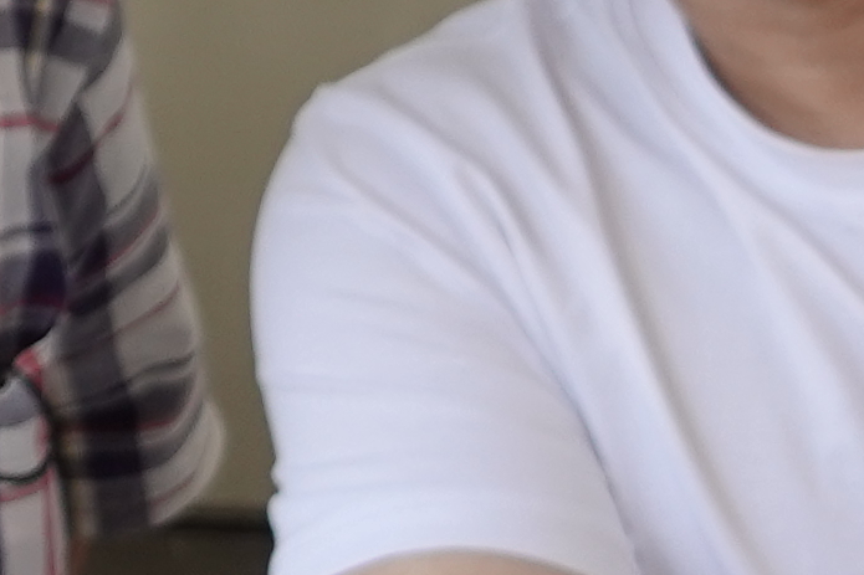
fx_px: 4535
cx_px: -400
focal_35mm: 189
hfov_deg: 10.5
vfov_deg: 7.0
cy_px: -566
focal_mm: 9
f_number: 2.8
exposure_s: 1/160
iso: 100
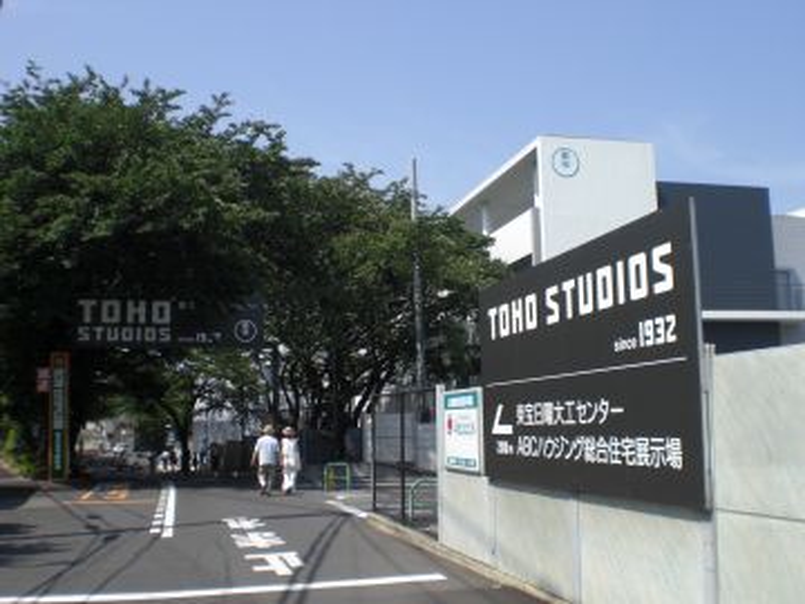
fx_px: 884
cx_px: 402
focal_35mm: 38
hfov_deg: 49.0
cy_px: 302
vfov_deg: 37.7
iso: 50
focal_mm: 6.3
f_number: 4.4
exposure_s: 1/320
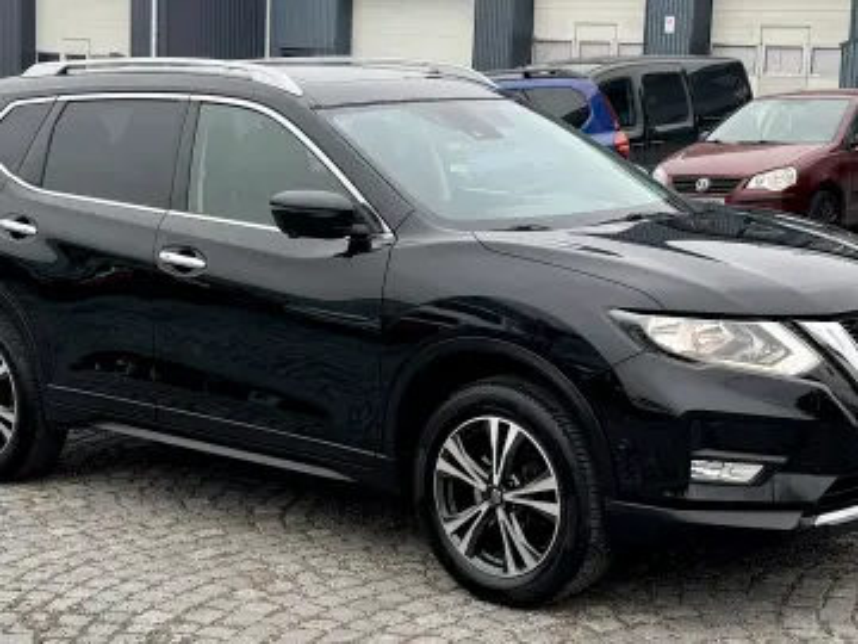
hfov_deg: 71.6
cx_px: 429
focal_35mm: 24
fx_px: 595
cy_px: 322
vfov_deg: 56.8
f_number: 1.78
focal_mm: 6.76
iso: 80
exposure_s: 1/133
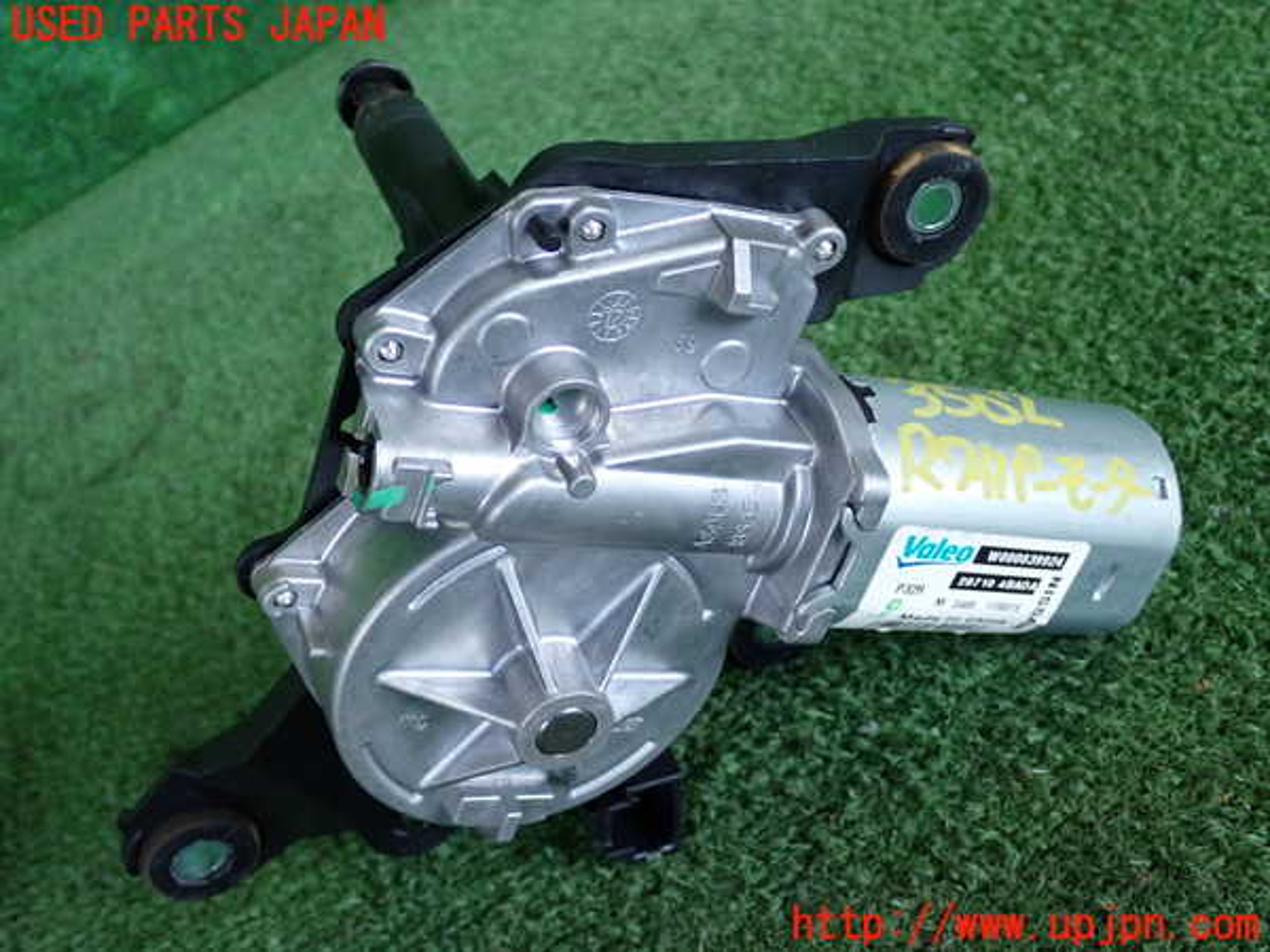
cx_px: 635
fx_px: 1614
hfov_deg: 42.9
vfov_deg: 32.9
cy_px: 476
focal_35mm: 44
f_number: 2.9
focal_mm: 7.84
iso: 500
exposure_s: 1/125
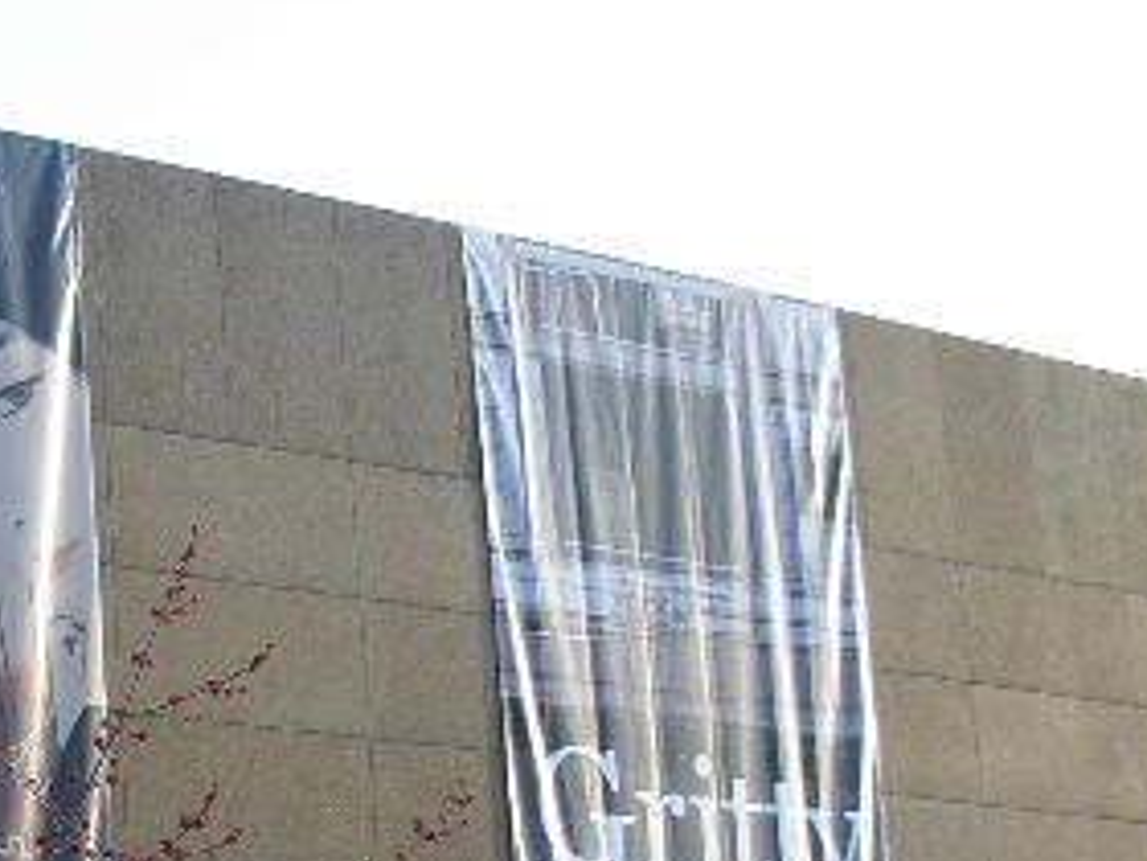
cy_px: 1039
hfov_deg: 19.3
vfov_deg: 14.3
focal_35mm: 100
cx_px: 94
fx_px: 3313
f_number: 2.9
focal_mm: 6.3
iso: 79
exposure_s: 1/157
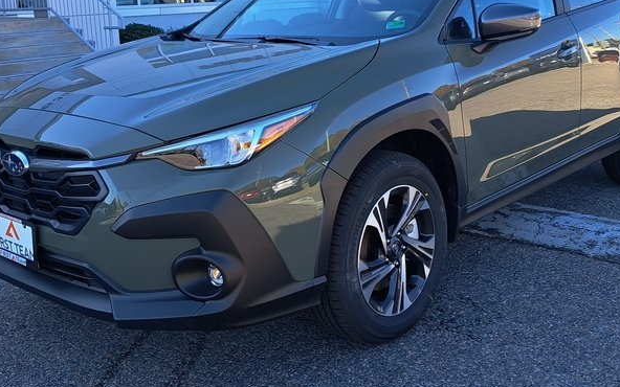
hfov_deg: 45.2
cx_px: 331
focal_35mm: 44
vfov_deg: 28.9
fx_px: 743
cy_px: 108
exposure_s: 1/393
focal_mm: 5.23
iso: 50
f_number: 1.8
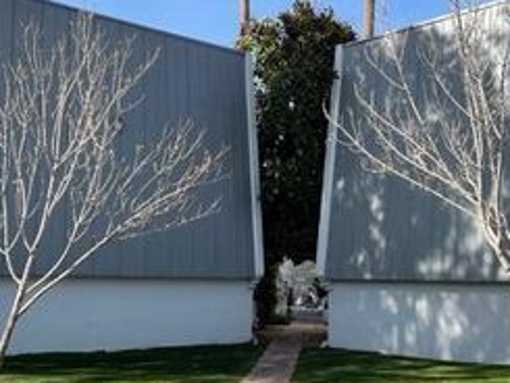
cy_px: 122
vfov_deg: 27.3
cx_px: 304
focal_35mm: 53
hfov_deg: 36.0
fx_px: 781
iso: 32
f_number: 1.6
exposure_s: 1/2174
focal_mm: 4.2
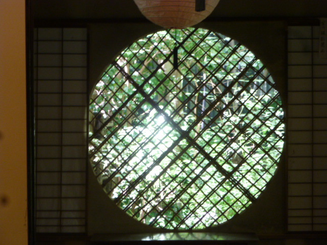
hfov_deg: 15.9
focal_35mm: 124
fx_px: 1171
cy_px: 123
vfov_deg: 11.9
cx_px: 163
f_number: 5.7
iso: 500
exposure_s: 1/10
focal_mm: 22.1
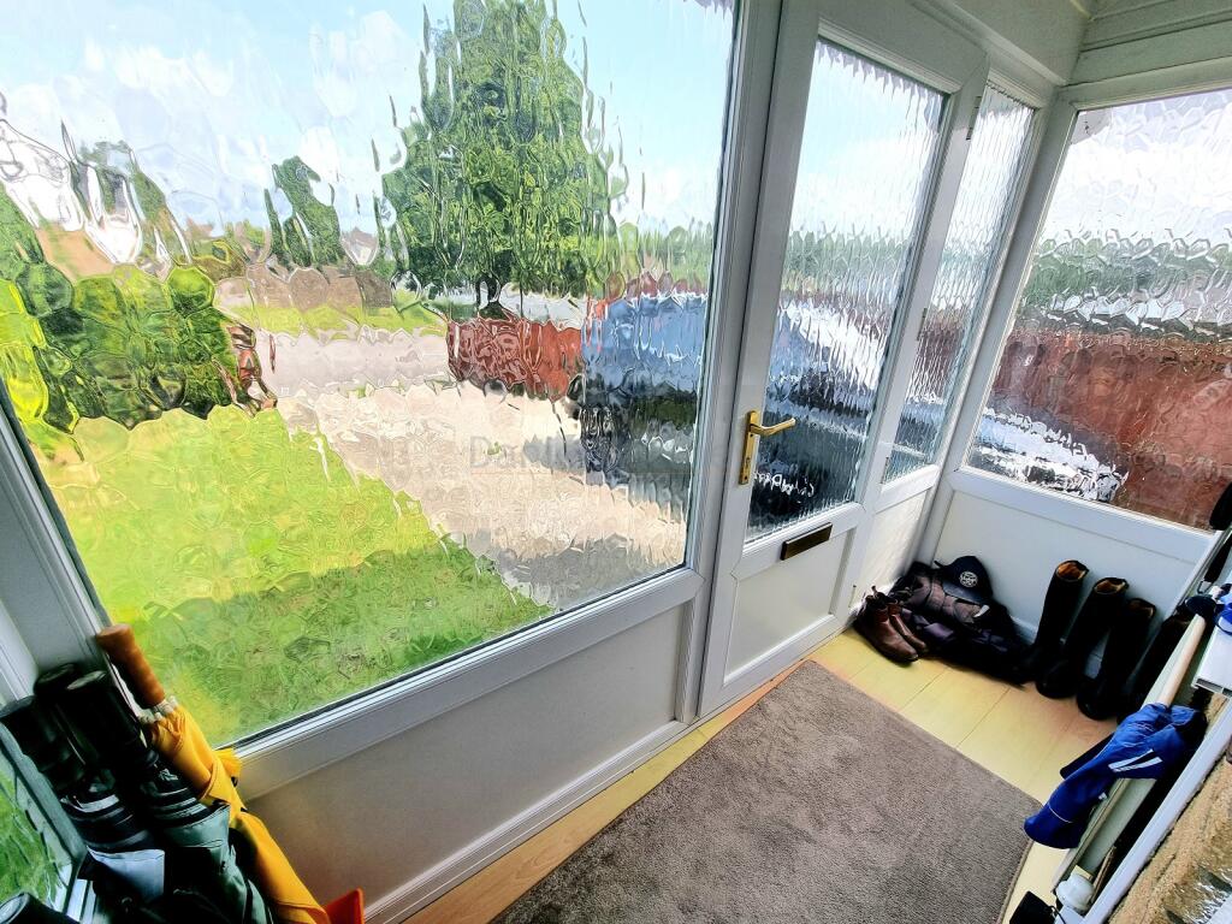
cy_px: 462
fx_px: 463
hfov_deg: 106.2
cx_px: 616
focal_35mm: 13
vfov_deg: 89.9
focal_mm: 2.2
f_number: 2.2
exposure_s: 1/1000
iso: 50
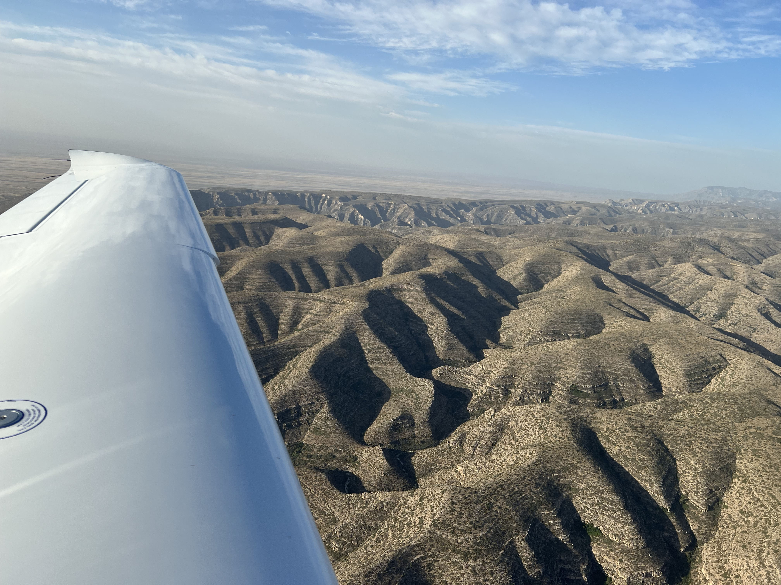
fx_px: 587
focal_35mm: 26
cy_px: 292
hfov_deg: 67.3
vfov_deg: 53.1
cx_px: 390
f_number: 1.5
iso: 50
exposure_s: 1/2404
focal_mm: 5.7
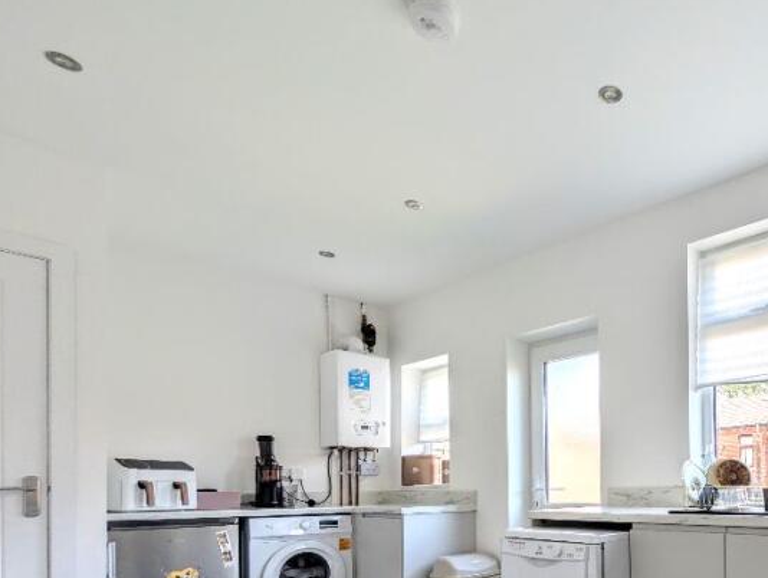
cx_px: 654
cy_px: 480
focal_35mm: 23
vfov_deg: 54.1
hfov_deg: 64.6
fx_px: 511
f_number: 1.7
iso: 48
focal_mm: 2.02
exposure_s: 1/613
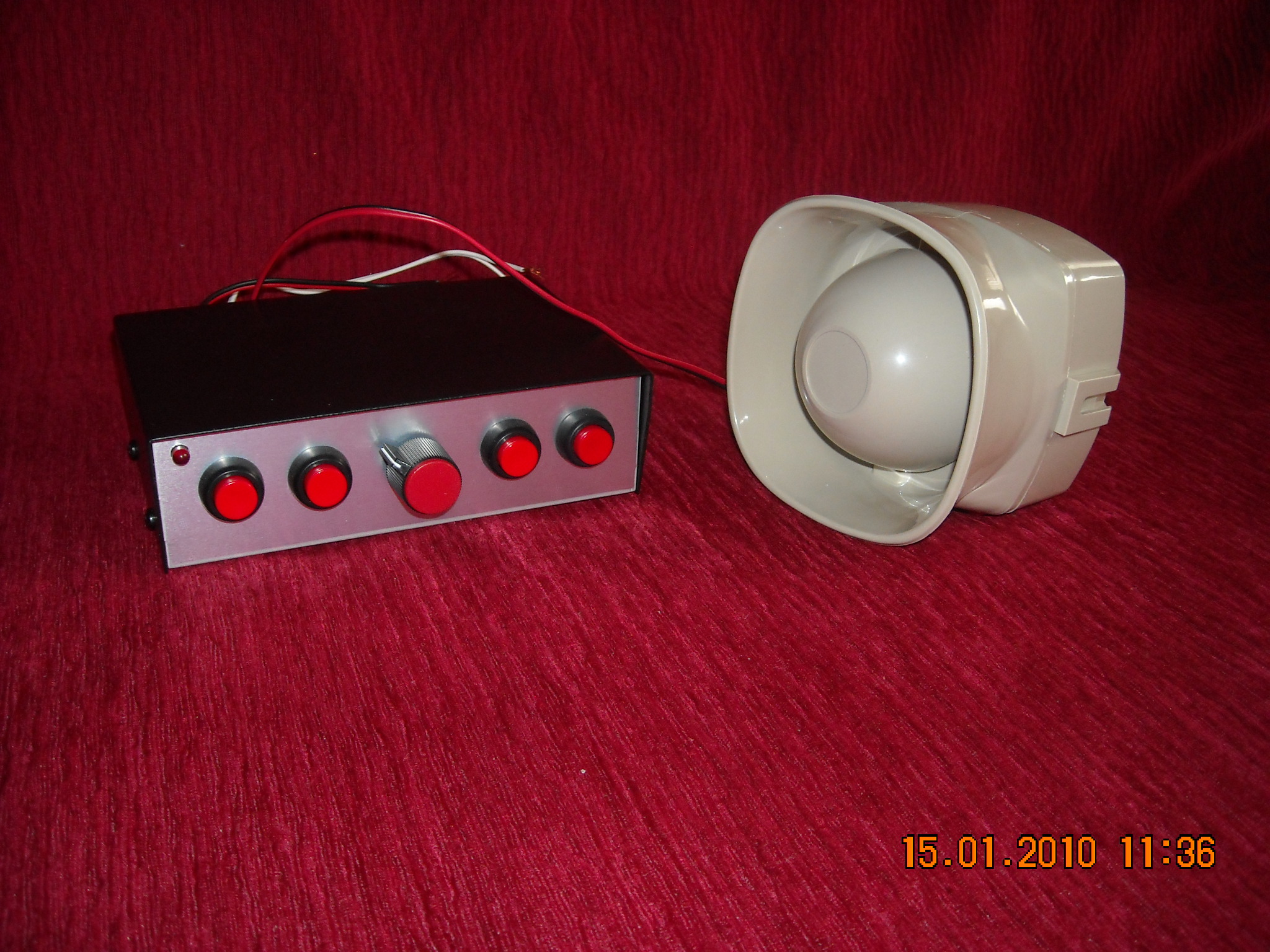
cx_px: 635
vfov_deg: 40.7
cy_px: 476
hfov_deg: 52.6
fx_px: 1284
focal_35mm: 35
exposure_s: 1/60
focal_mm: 5.7
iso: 200
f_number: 2.8
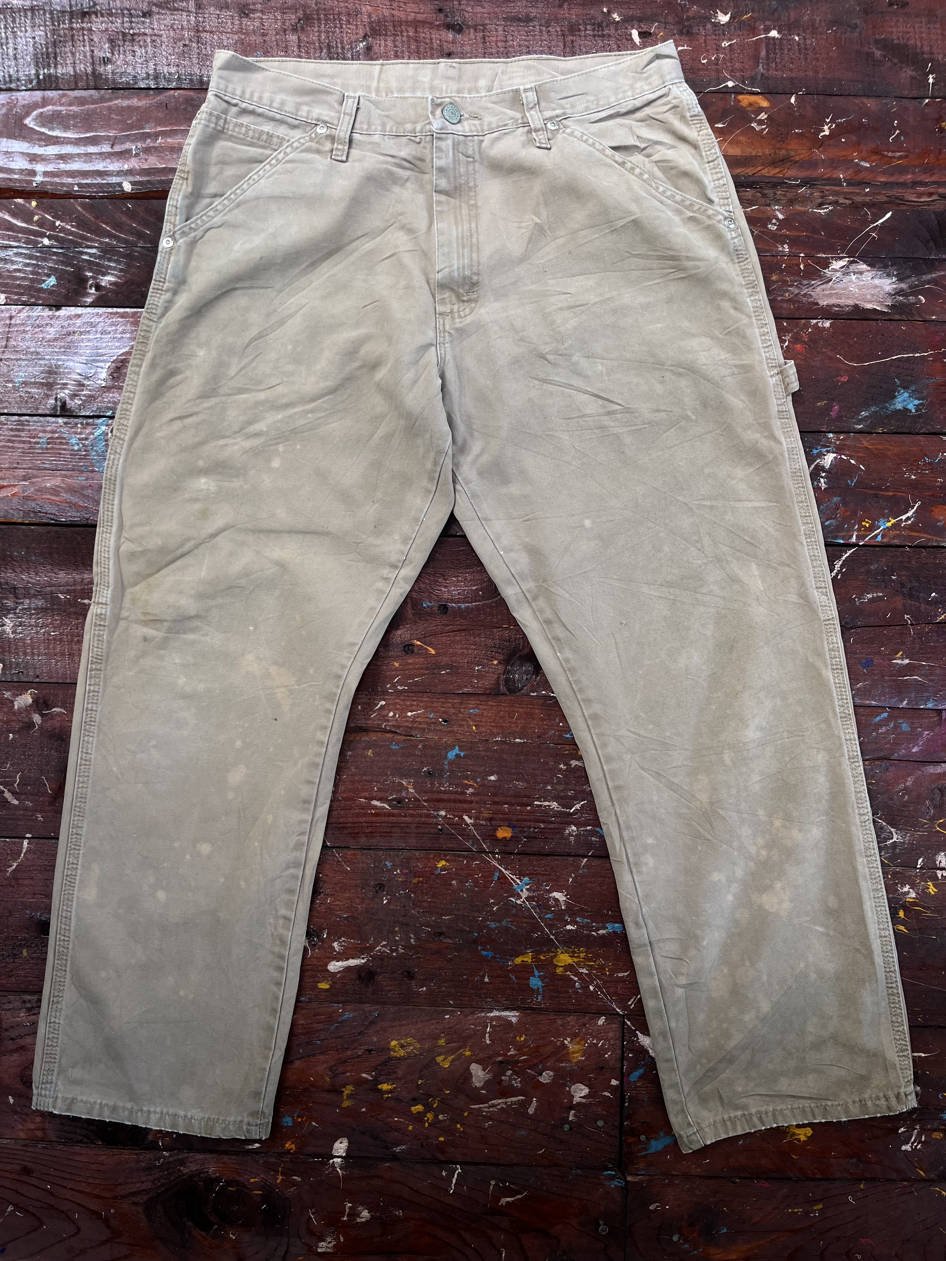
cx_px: 473
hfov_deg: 53.1
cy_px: 630
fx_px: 947
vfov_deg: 67.3
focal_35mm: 26
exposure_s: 1/122
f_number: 1.6
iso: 64
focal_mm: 5.1
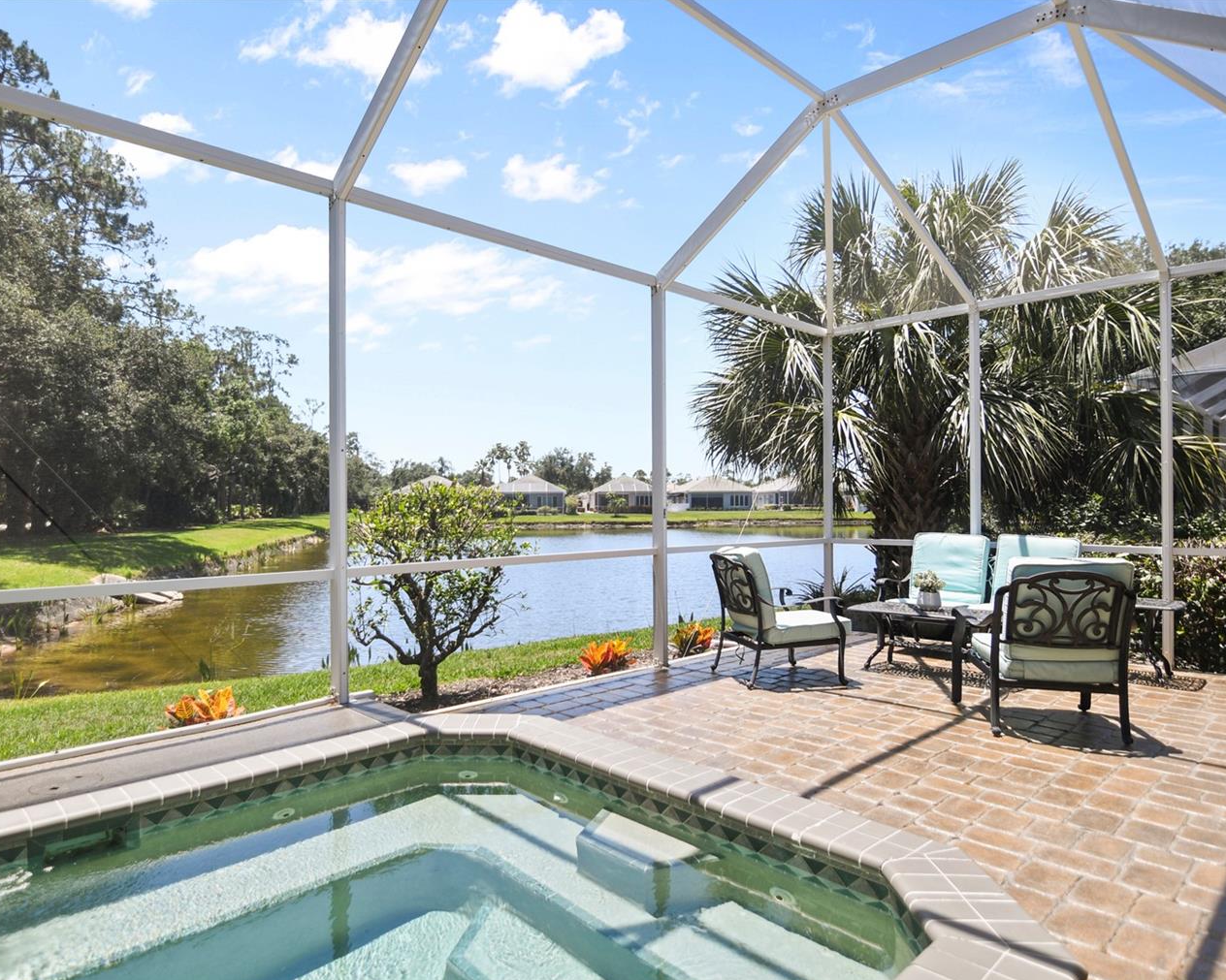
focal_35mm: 19
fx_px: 689
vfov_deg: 70.8
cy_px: 514
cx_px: 582
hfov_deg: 83.2
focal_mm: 11
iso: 100
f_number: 2.8
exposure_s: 1/400
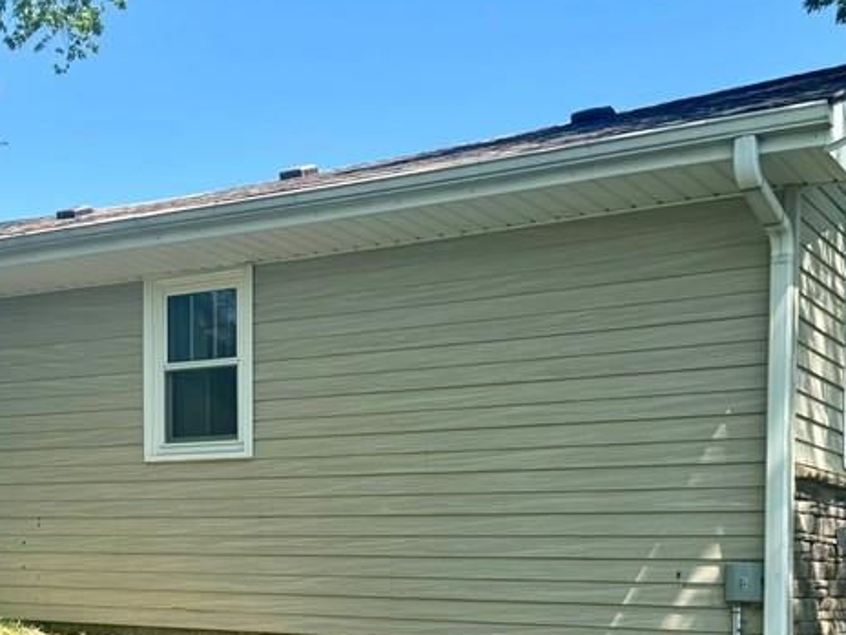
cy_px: 558
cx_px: 390
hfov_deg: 36.2
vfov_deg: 26.7
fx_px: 1295
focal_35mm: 53
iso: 80
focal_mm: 6.76
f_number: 1.78
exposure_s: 1/2174
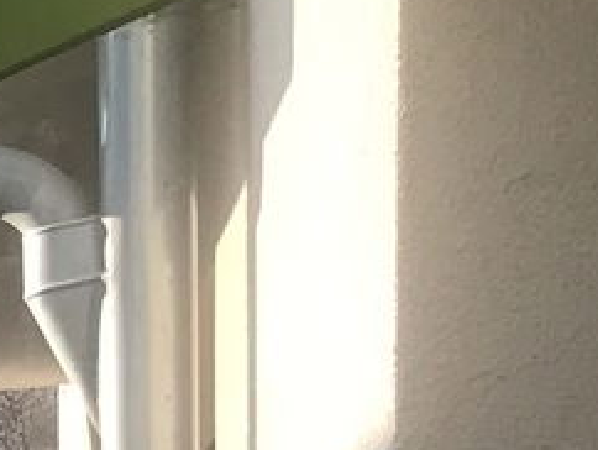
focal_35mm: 185
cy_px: 1288
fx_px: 3199
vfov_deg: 7.2
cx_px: -867
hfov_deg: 9.4
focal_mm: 3.99
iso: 20
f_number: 1.8
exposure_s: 1/512
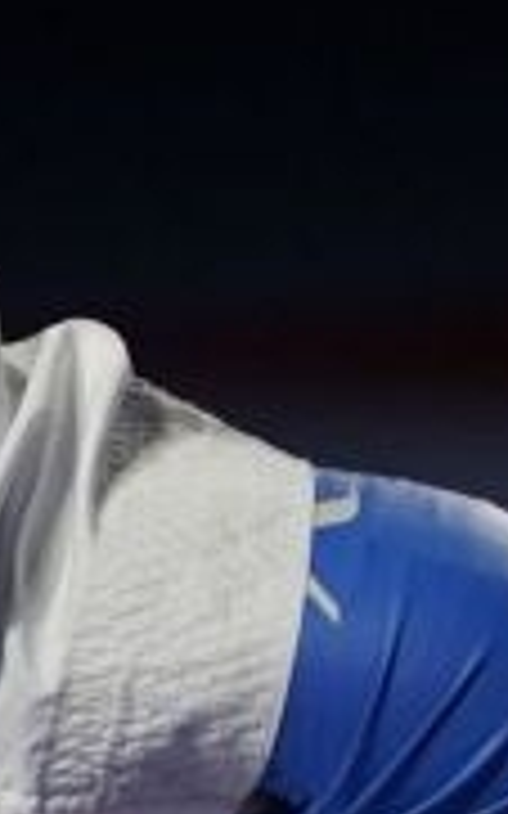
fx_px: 26913
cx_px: 2032
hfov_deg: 1.1
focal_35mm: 1214
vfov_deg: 1.7
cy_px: -1142
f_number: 2.8
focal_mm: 120
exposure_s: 1/1000
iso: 640
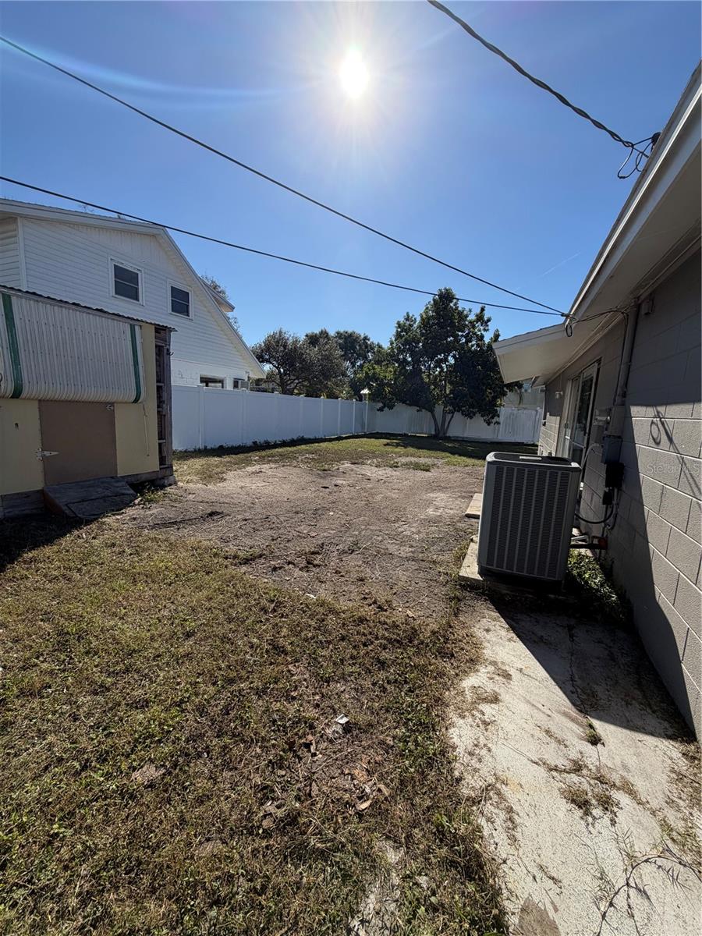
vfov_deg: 102.1
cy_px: 468
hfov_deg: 85.7
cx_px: 351
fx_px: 379
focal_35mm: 14
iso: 32
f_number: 2.2
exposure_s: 1/1368
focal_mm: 2.22
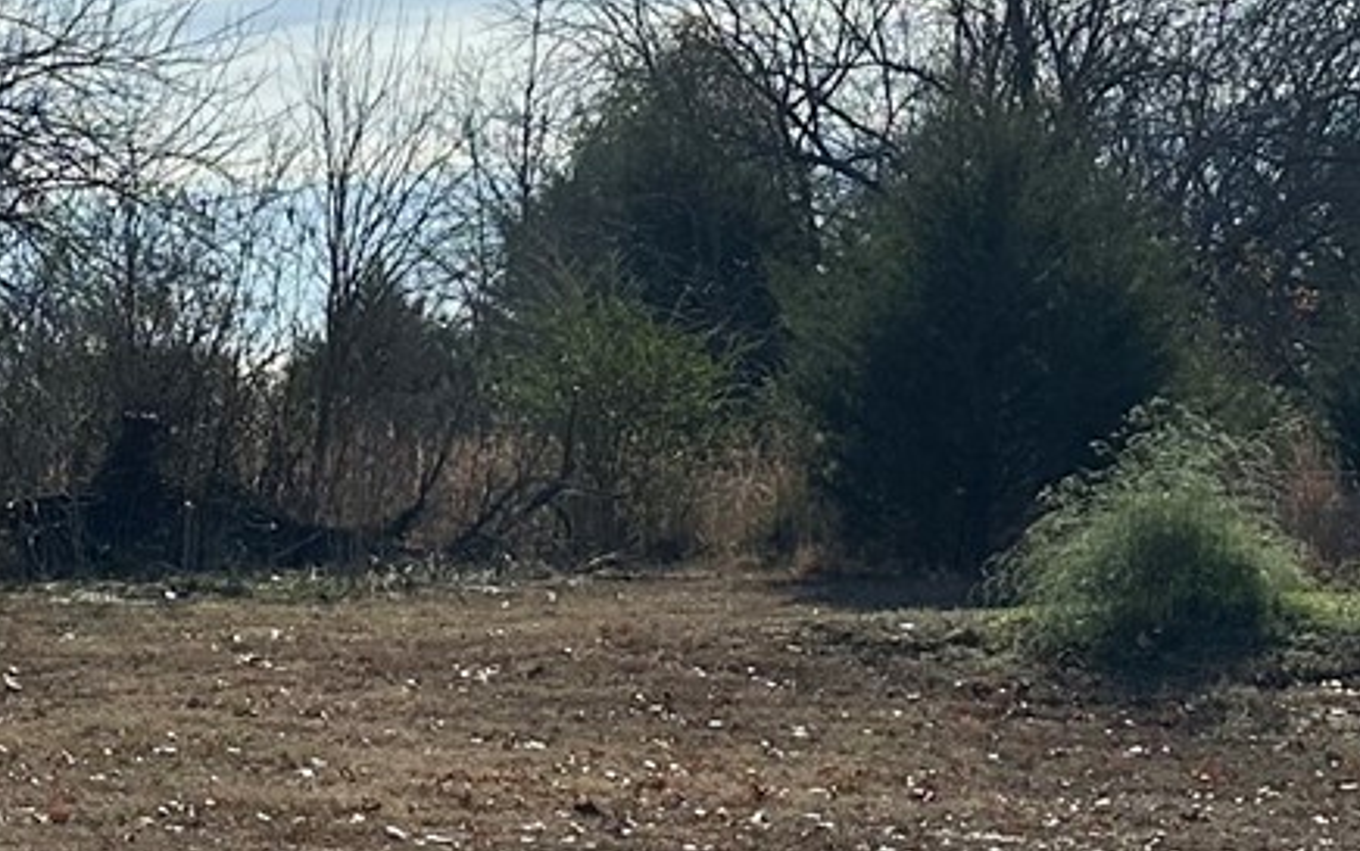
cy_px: 720
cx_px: -577
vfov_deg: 11.6
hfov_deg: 17.1
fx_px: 4153
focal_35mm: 112
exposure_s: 1/8929
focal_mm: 6.86
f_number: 1.78
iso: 80
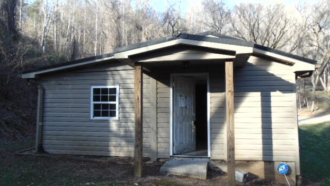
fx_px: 245
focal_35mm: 28
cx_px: 167
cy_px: 92
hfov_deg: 67.9
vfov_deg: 41.5
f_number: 3
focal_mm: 4.5
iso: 80
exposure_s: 1/200
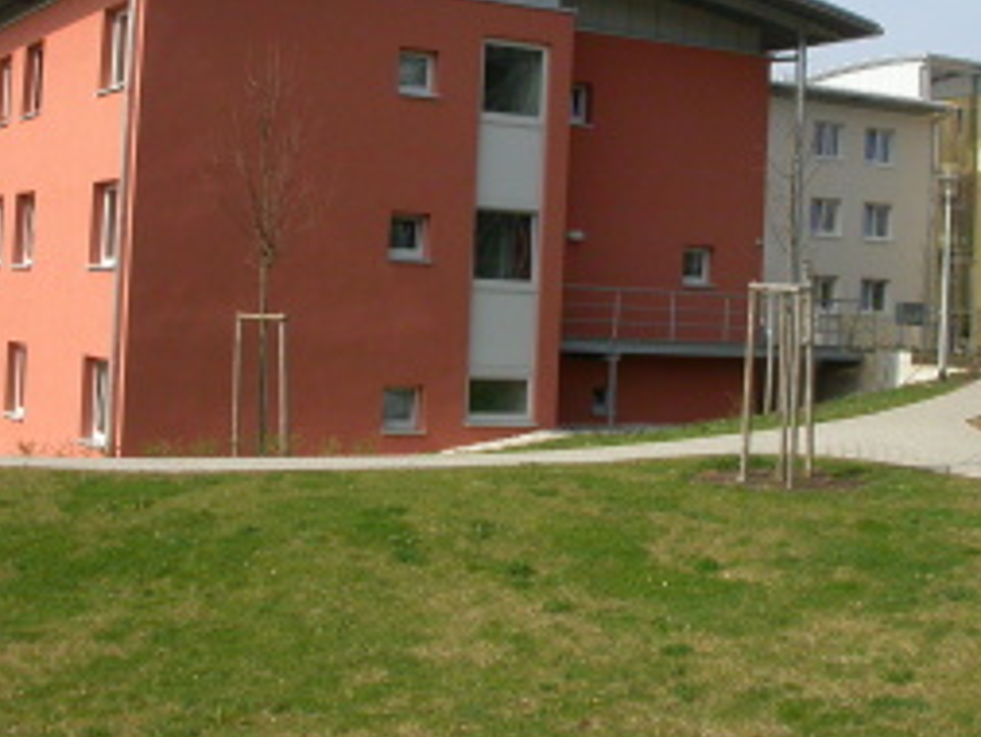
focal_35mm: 60
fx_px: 1701
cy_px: 229
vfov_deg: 24.3
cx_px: 523
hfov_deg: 32.2
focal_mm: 7.85
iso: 200
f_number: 7.5
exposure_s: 1/620
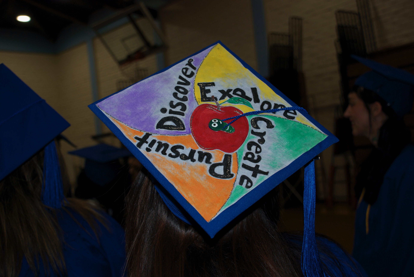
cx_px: 207
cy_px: 138
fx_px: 535
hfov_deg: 42.3
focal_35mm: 46
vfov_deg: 29.0
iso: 200
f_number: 4.2
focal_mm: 31
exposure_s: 1/60
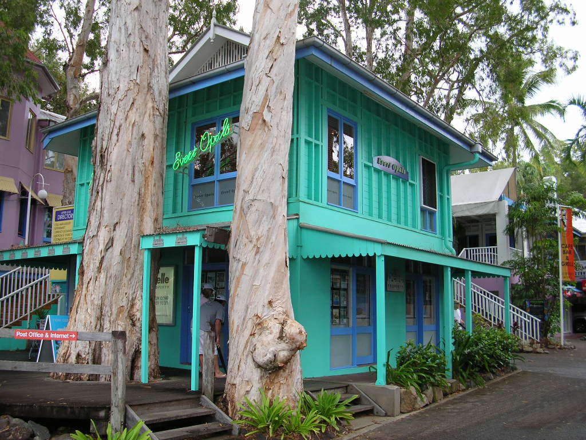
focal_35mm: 35
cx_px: 293
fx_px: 593
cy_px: 220
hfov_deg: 52.6
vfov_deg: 40.7
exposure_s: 1/202
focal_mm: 5.8
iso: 50
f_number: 2.8
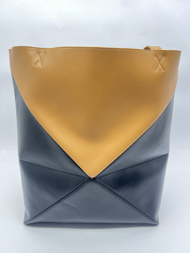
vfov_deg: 67.3
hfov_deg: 53.1
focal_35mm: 26
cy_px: 126
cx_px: 95
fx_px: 190
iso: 100
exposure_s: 1/100
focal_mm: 5.7
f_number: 1.5
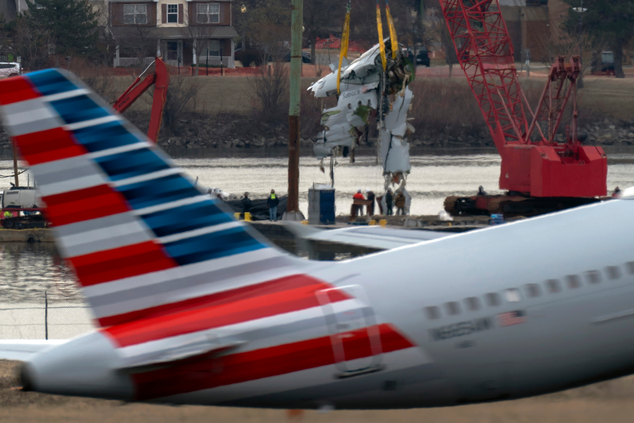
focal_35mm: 840
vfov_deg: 1.6
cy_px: 212
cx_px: 317
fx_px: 14791
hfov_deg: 2.5
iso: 160
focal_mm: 840
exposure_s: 1/250
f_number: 8
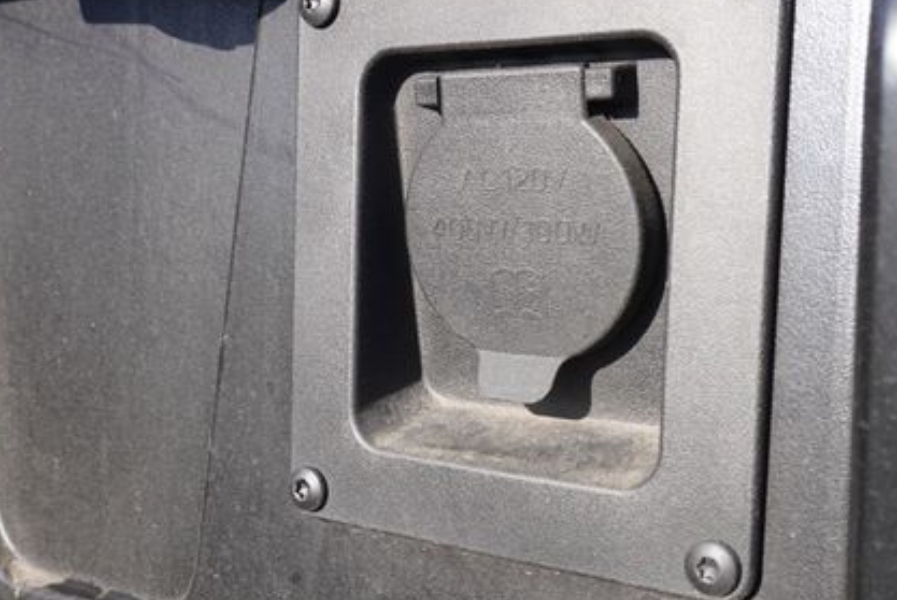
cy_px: 329
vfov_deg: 29.3
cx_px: 422
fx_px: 1147
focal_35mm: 46
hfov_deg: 42.7
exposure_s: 1/100
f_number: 6.3
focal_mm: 20
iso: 100
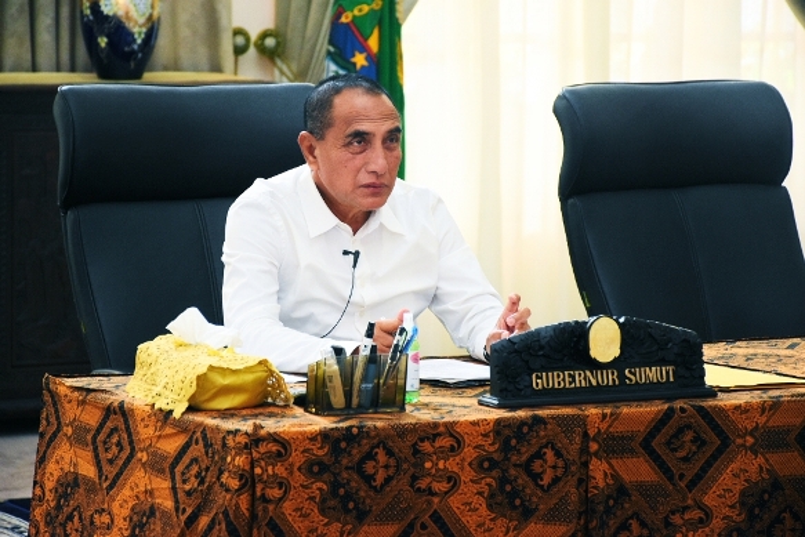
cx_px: 402
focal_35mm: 158
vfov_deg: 8.7
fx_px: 3523
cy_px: 268
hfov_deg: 13.0
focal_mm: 105
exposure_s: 1/100
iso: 2000
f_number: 5.6
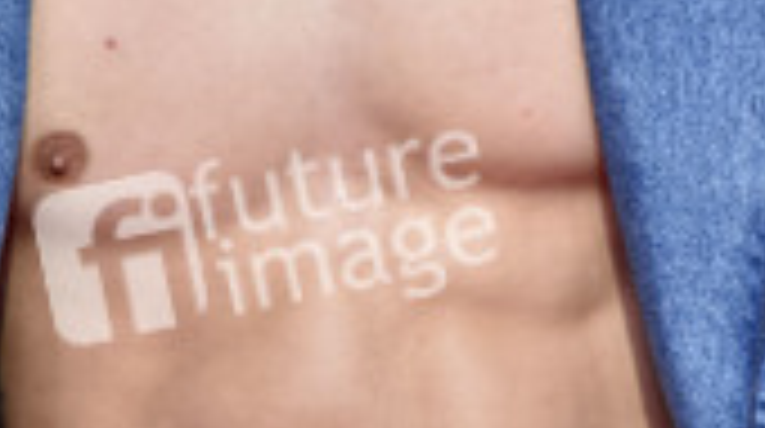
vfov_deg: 2.4
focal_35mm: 494
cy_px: -437
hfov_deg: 4.4
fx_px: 10005
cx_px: 396
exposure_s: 1/320
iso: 2500
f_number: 3.5
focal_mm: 200
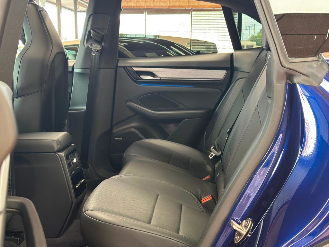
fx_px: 456
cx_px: 164
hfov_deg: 39.7
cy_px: 124
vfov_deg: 30.3
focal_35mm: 48
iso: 320
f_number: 1.78
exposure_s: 1/40
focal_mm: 6.86
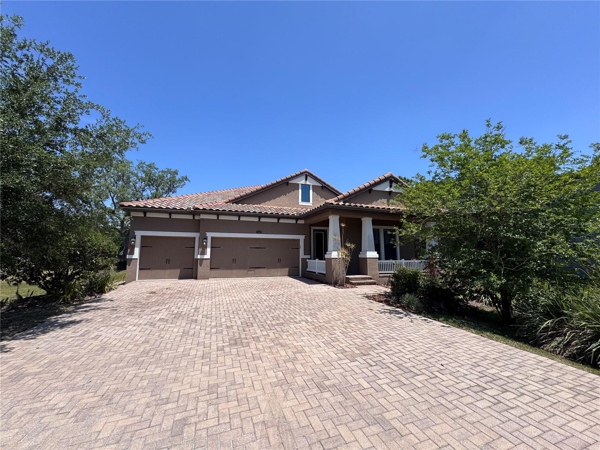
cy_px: 225
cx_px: 300
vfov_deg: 85.7
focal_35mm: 14
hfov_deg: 102.1
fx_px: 243
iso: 50
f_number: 2.2
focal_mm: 2.22
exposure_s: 1/1672
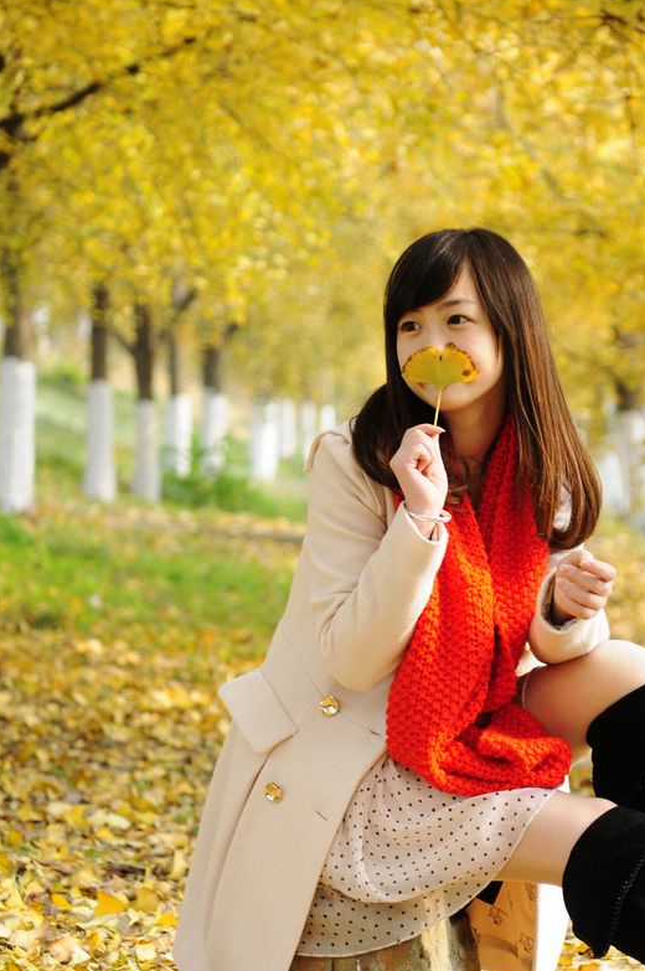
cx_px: 450
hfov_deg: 8.5
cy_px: 454
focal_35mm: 161
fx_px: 4338
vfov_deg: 12.8
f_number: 3.5
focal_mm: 70
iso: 200
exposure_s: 1/60
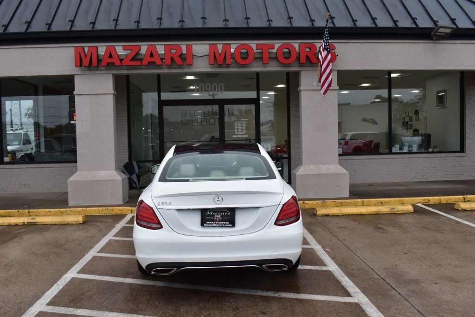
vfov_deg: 39.9
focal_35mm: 33
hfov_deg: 57.2
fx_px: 435
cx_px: 238
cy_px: 158
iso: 400
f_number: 9
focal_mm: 22
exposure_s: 1/125
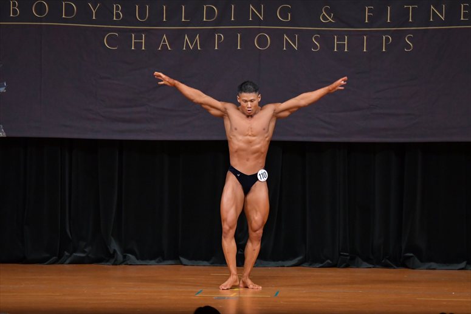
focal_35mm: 225
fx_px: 2942
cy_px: 157
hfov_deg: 9.2
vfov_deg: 6.1
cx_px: 236
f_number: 5.6
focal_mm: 150
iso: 4000
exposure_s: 1/400
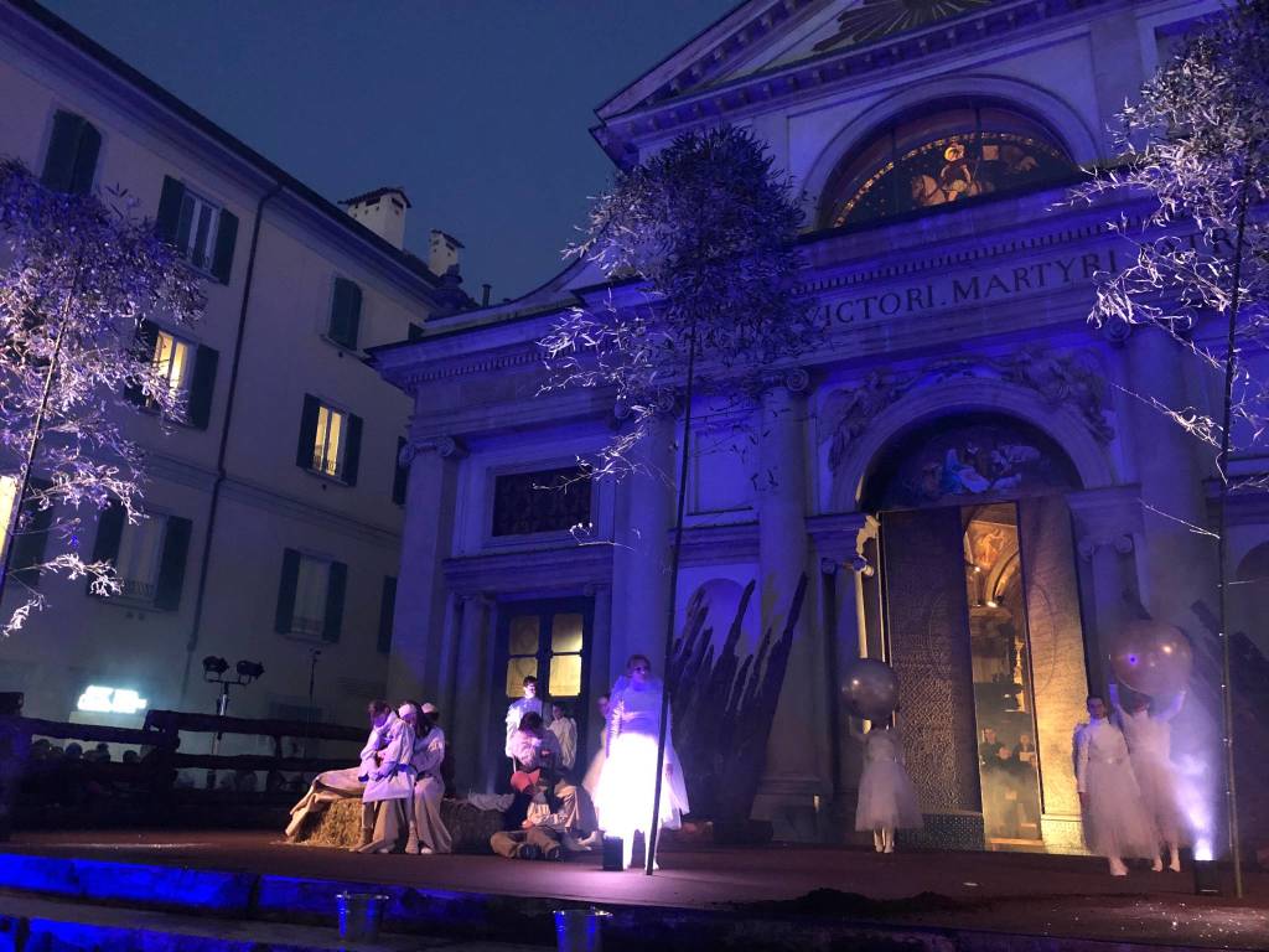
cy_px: 476
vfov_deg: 49.7
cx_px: 634
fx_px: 1026
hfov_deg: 63.4
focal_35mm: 28
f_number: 1.8
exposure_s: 1/5
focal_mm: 3.99
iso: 100
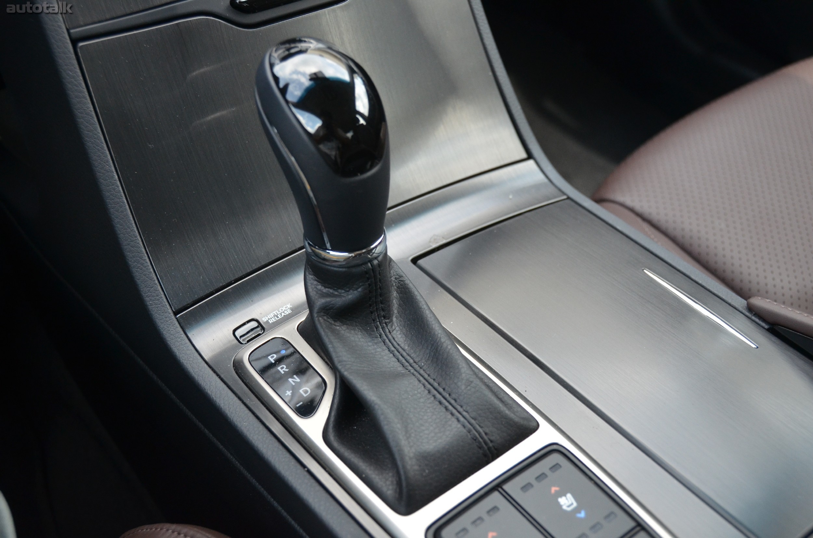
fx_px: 913
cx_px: 406
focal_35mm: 40
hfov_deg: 48.0
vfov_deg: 32.9
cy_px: 269
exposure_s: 1/500
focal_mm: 27
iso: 1000
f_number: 4
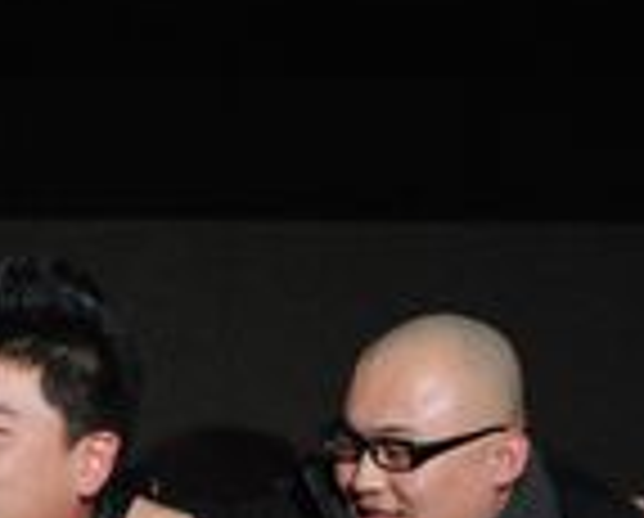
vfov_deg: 6.8
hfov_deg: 8.4
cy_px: 565
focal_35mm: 227
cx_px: -68
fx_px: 4343
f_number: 5.6
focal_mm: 55
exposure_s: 1/125
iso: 1600
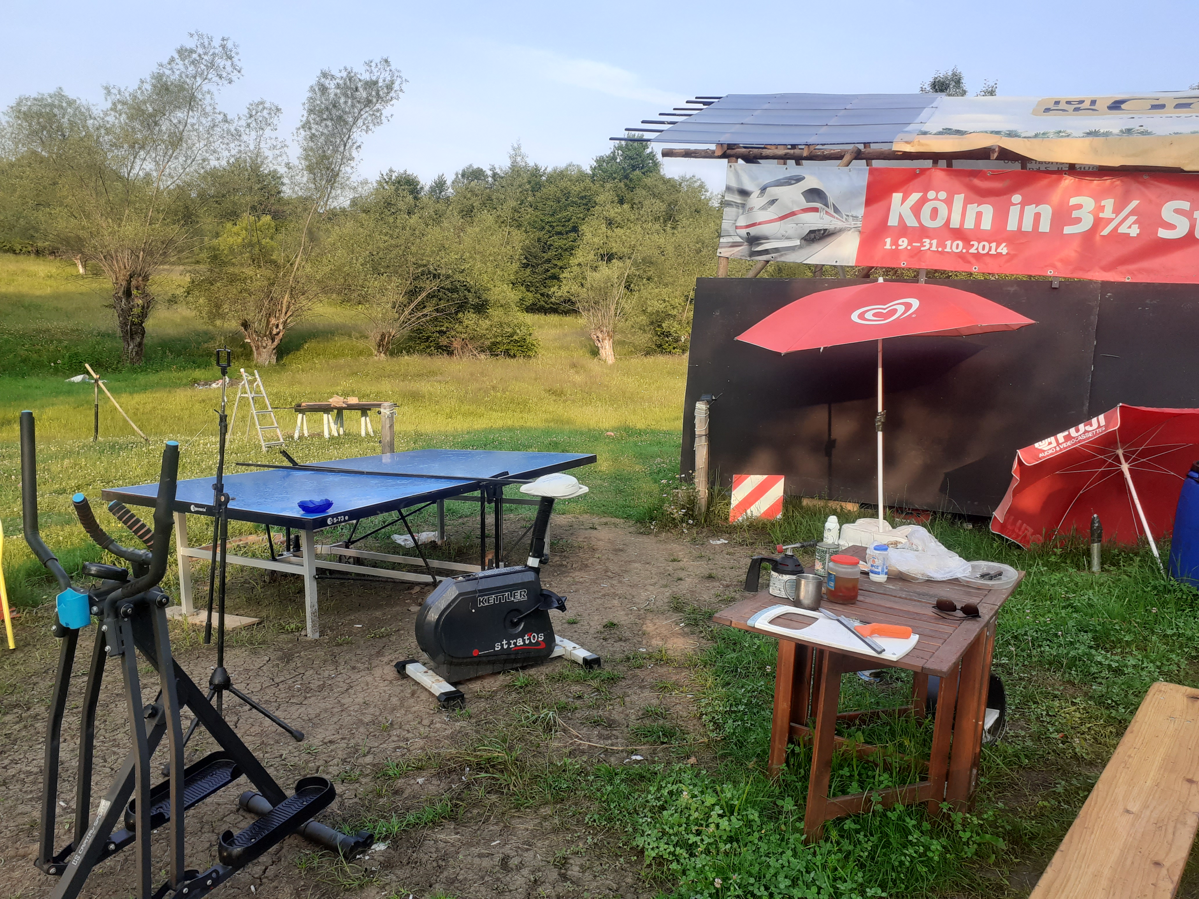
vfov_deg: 51.4
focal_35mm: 27
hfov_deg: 65.3
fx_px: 935
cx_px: 600
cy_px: 450
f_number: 1.9
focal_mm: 3.6
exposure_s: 1/328
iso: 40
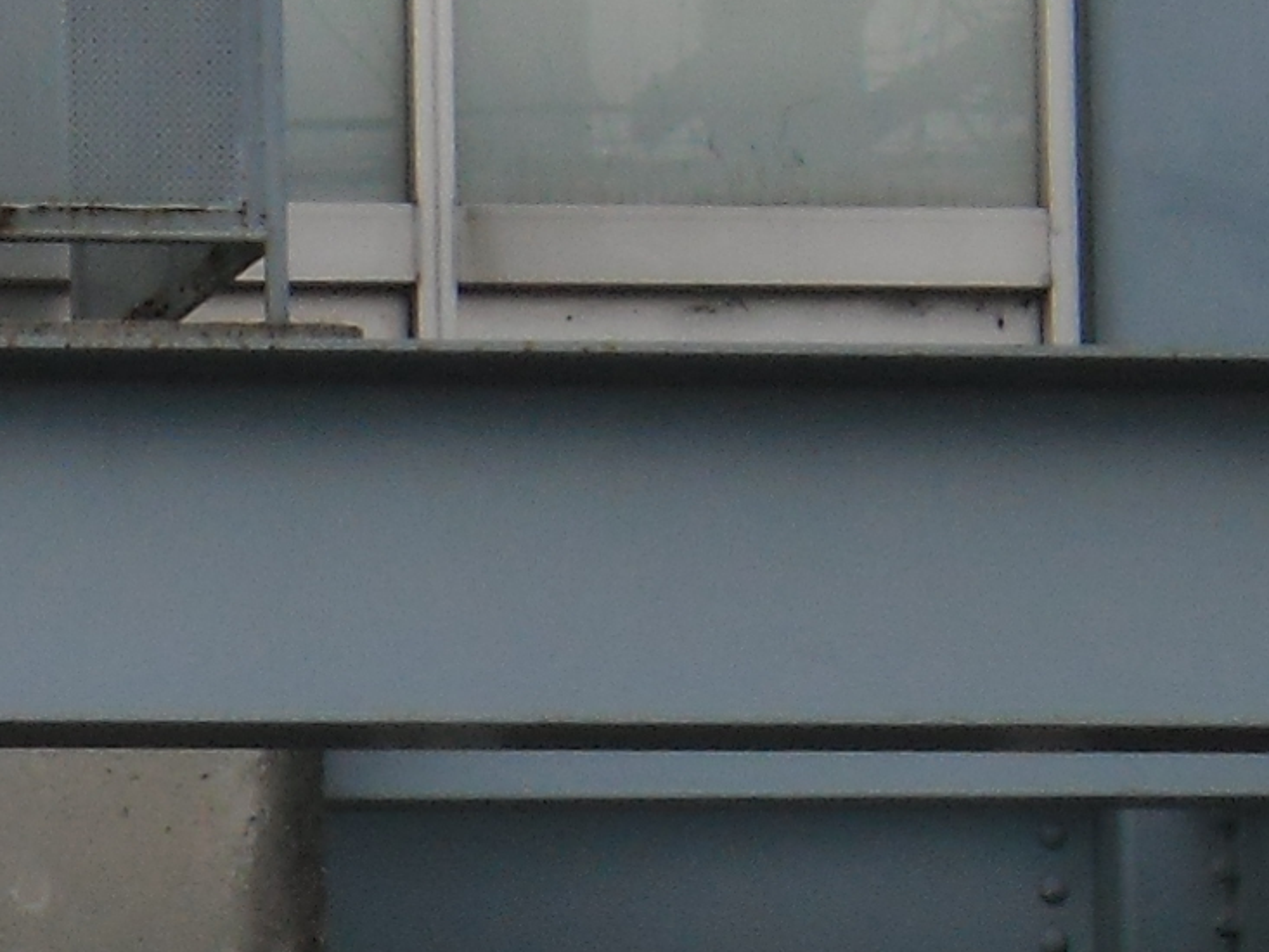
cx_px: -866
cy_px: 2077
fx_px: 14043
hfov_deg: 5.1
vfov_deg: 3.8
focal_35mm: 383
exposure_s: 1/250
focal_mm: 11.7
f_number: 5.3
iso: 100
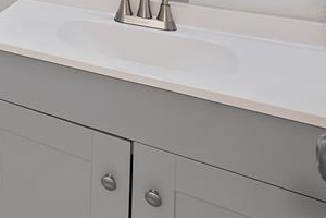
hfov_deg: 31.9
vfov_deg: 25.4
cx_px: -126
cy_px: -102
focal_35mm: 41
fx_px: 371
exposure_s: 1/6
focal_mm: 12
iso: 640
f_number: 9
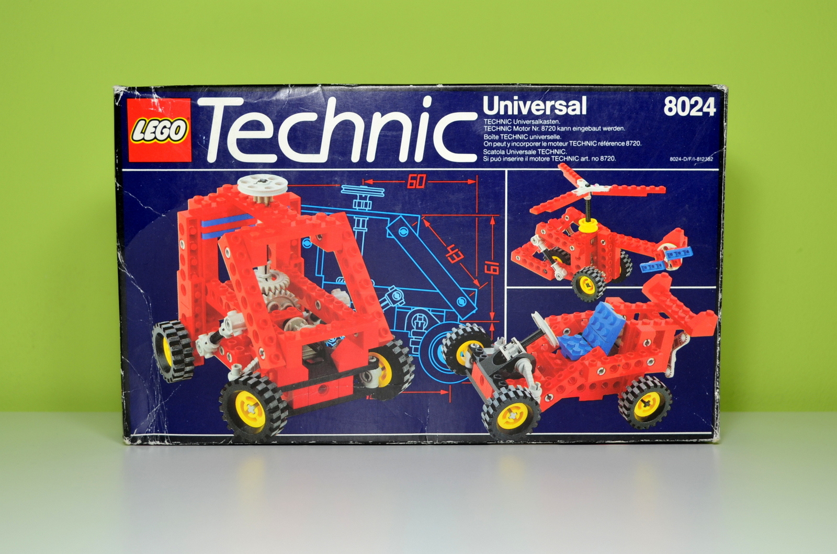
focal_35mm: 45
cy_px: 277
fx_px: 1044
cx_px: 418
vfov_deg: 29.7
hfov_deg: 43.7
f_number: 5
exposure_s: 1/20
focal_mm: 30
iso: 125
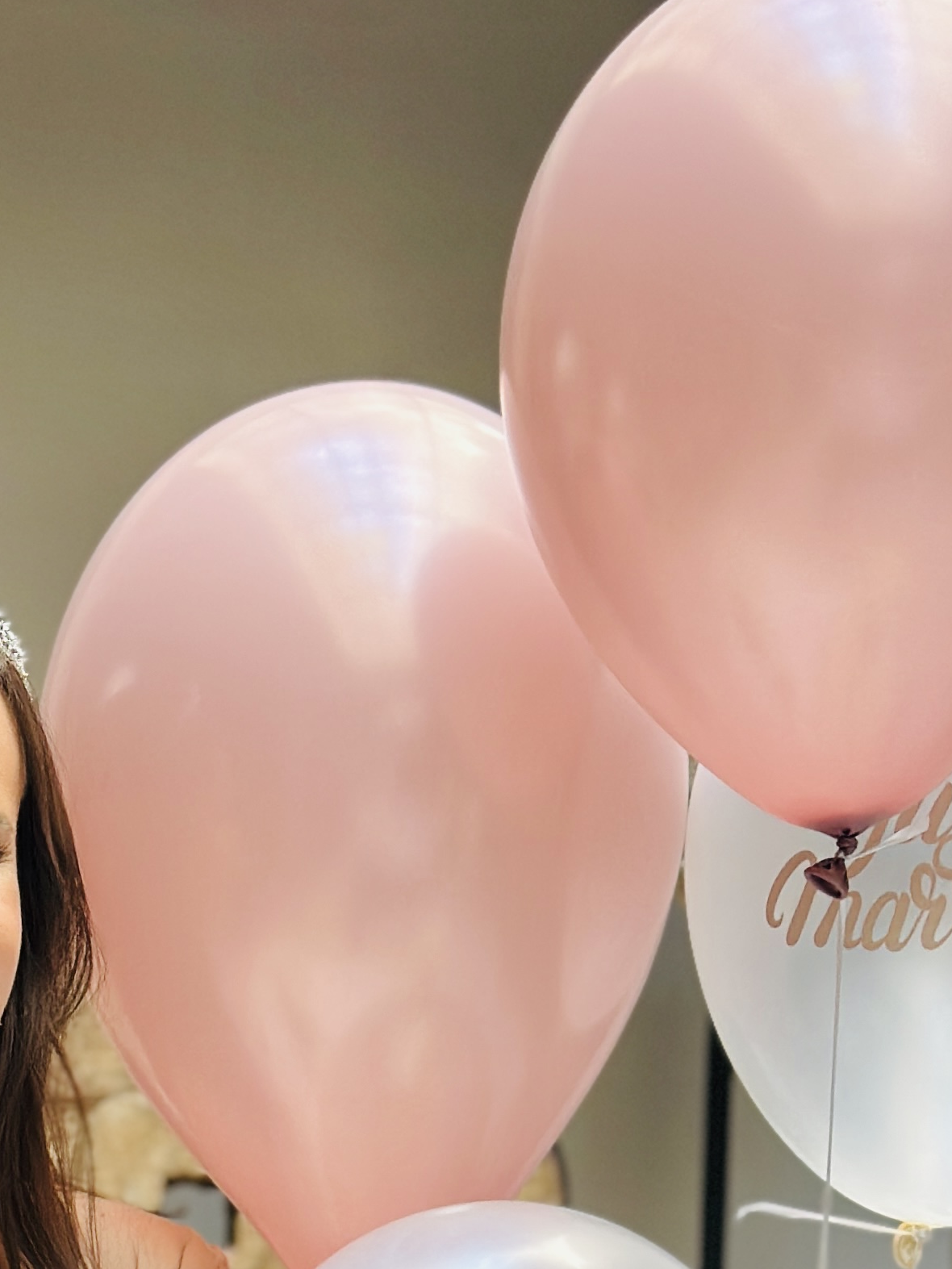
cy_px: 1528
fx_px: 4510
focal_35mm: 123
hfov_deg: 11.8
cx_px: -154
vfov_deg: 15.4
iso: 125
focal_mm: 6.86
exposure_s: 1/121
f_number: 1.78
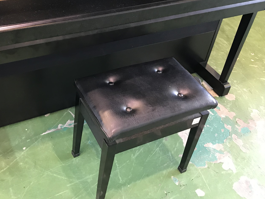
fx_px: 345
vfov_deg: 31.6
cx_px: 106
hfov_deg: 41.9
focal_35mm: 45
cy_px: 52
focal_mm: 3.99
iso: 100
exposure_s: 1/17
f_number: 1.8
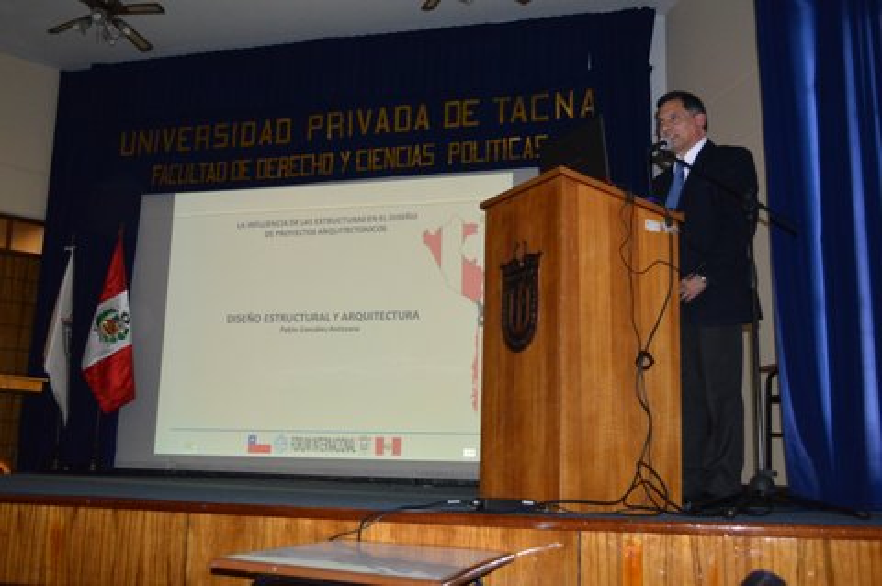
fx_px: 955
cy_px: 293
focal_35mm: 39
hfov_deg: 49.6
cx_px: 441
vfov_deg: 34.1
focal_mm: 26
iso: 1800
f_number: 4.2
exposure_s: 1/60
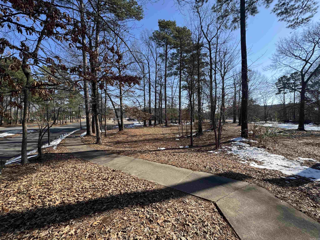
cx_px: 160
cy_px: 120
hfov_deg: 102.1
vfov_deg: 85.7
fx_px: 129
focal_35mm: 14
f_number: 2.2
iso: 40
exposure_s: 1/1126
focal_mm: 2.22
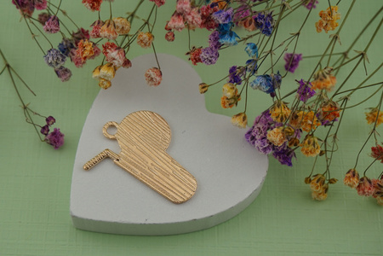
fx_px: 606
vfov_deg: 23.8
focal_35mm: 57
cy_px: 128
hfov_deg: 35.1
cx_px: 192
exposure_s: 1/125
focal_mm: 38
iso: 100
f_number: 9
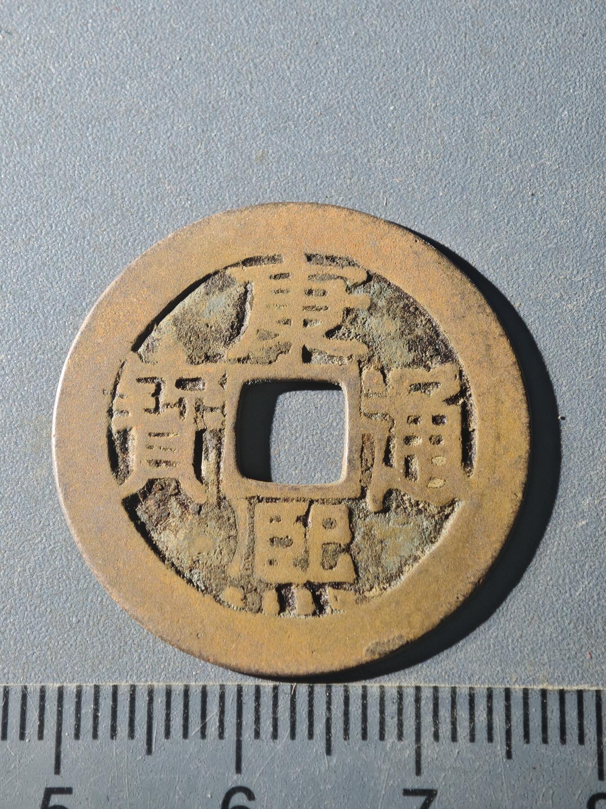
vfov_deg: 22.8
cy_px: 404
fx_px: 2007
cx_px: 303
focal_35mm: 86
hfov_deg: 17.2
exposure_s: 1/100
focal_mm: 9
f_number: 2
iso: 400
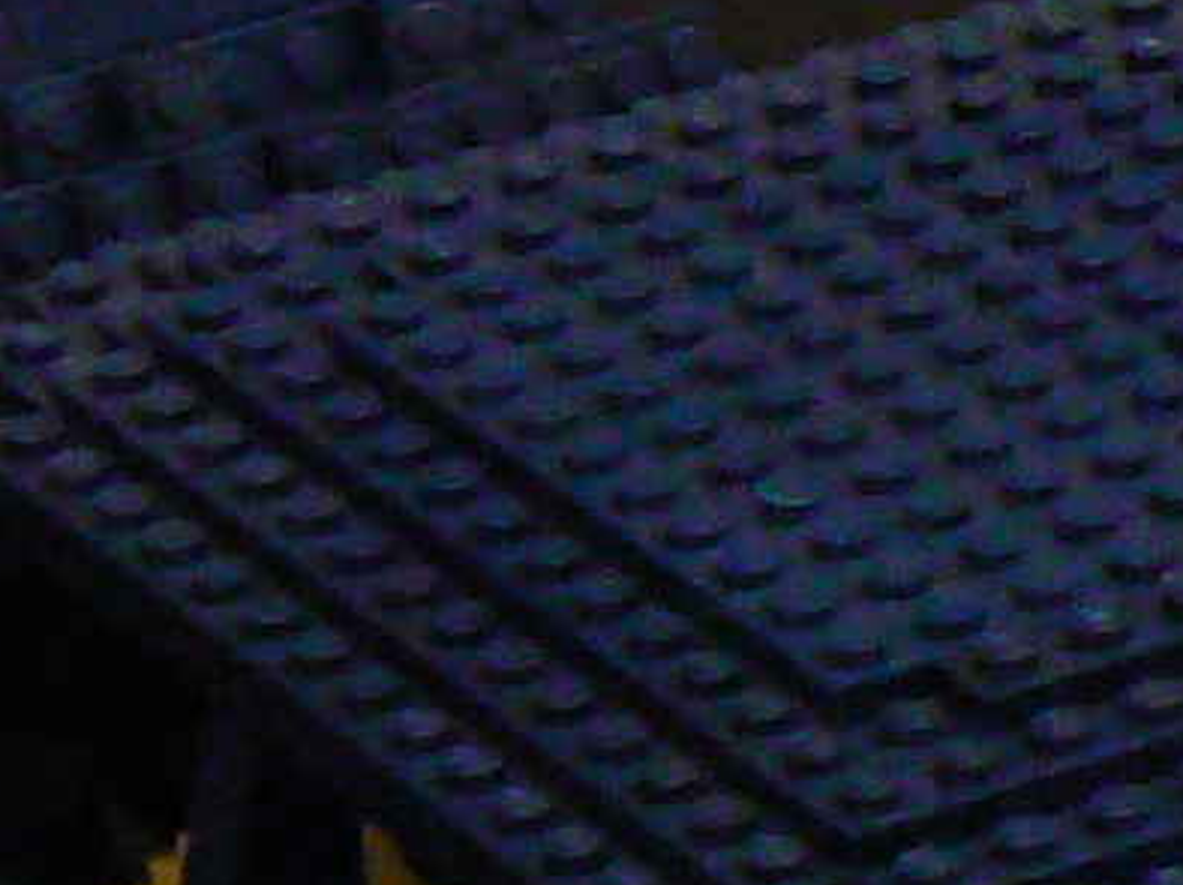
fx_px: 14174
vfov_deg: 3.6
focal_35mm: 415
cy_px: 684
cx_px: 3312
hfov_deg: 4.6
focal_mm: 9.6
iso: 200
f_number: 3.2
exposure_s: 1/13
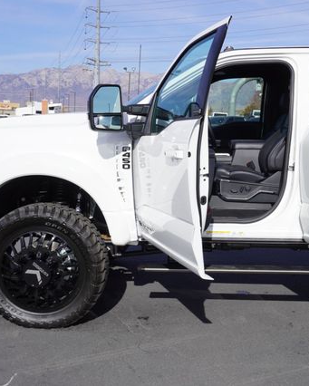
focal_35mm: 49
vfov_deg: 38.3
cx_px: 192
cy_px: 193
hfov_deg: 30.9
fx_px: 557
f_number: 8
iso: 100
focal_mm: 23
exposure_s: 1/320
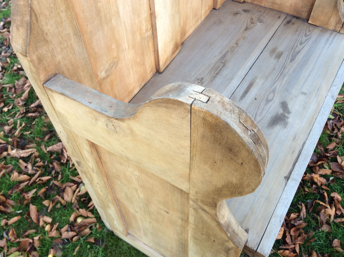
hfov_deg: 56.9
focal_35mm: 32
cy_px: 128
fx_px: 318
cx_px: 172
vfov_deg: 44.1
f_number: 2.4
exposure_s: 1/50
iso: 32
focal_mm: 3.3
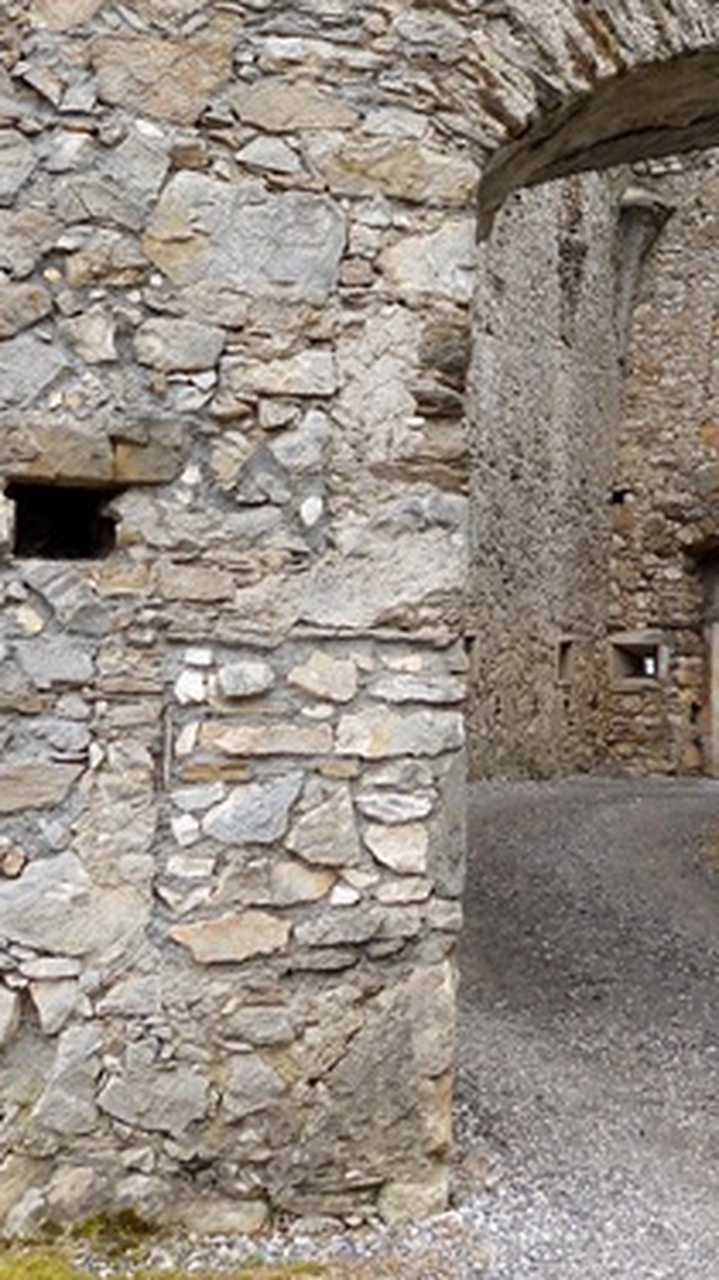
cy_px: 195
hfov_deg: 20.9
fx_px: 1901
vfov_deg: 35.6
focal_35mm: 56
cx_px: 674
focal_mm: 4.3
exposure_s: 1/400
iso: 100
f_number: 2.8
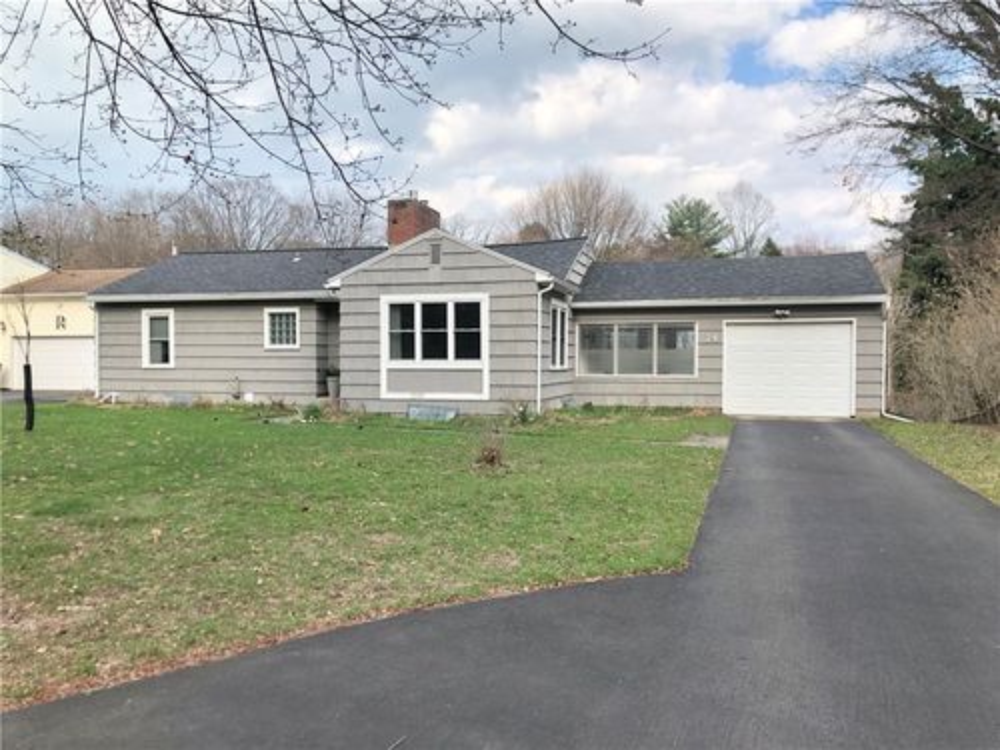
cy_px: 375
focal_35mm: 28
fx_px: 809
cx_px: 500
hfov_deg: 63.4
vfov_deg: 49.7
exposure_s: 1/883
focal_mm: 3.99
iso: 20
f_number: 1.8
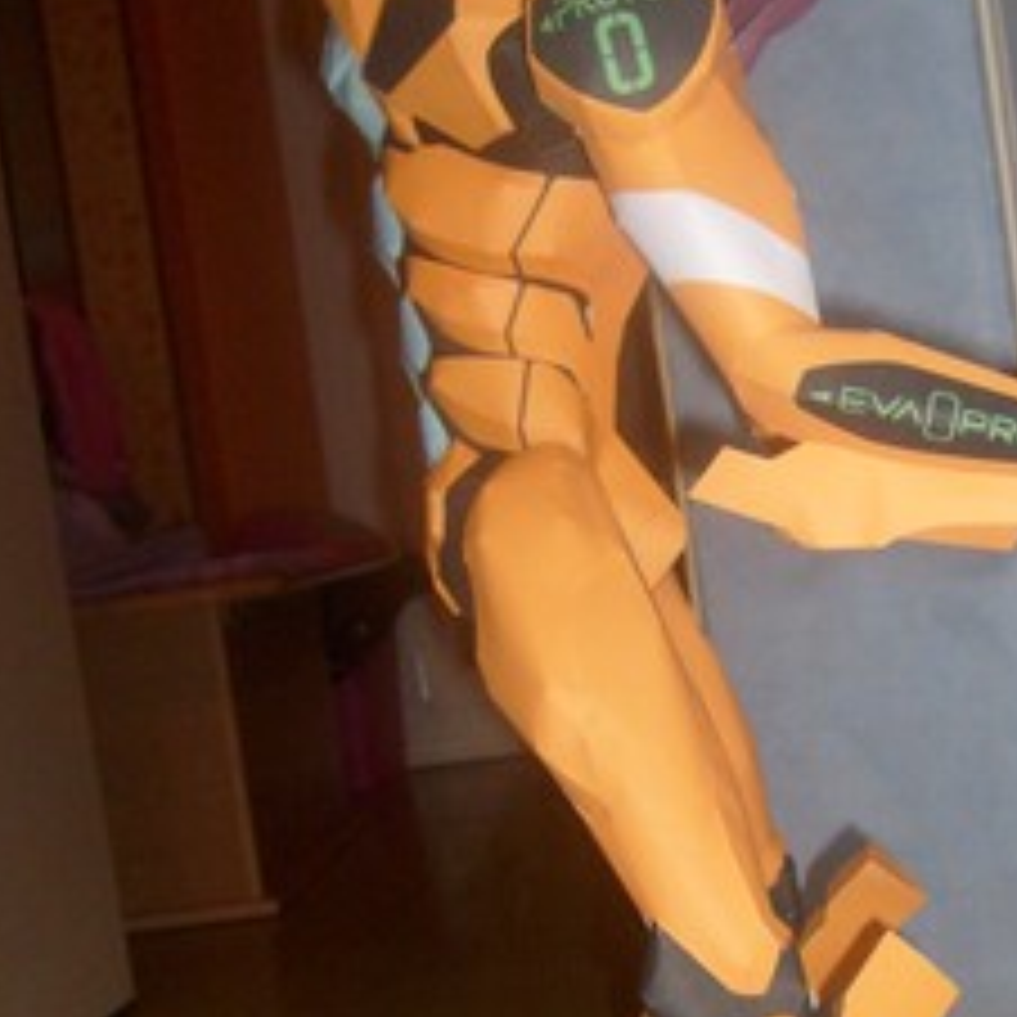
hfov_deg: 23.4
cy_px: 785
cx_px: 792
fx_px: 2426
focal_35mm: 73
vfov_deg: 23.4
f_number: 2.8
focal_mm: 5.8
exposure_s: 1/45
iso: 100
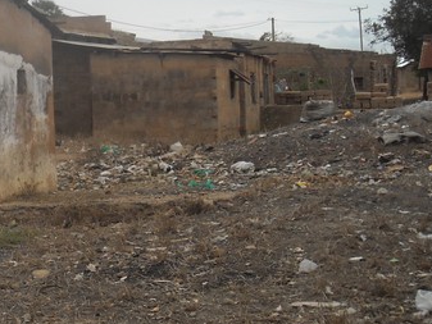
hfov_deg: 22.5
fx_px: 1036
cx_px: -10
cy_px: 109
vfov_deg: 17.7
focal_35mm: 83
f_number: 5.6
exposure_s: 1/272
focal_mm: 5.7
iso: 64
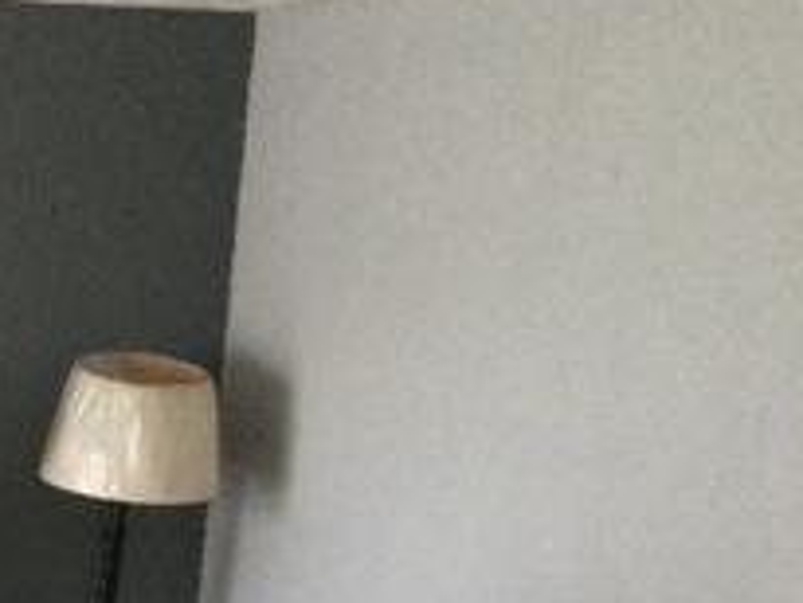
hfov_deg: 15.0
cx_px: -419
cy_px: 1065
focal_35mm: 121
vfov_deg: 11.4
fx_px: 2809
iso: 160
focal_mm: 3.3
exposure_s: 1/33
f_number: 2.4
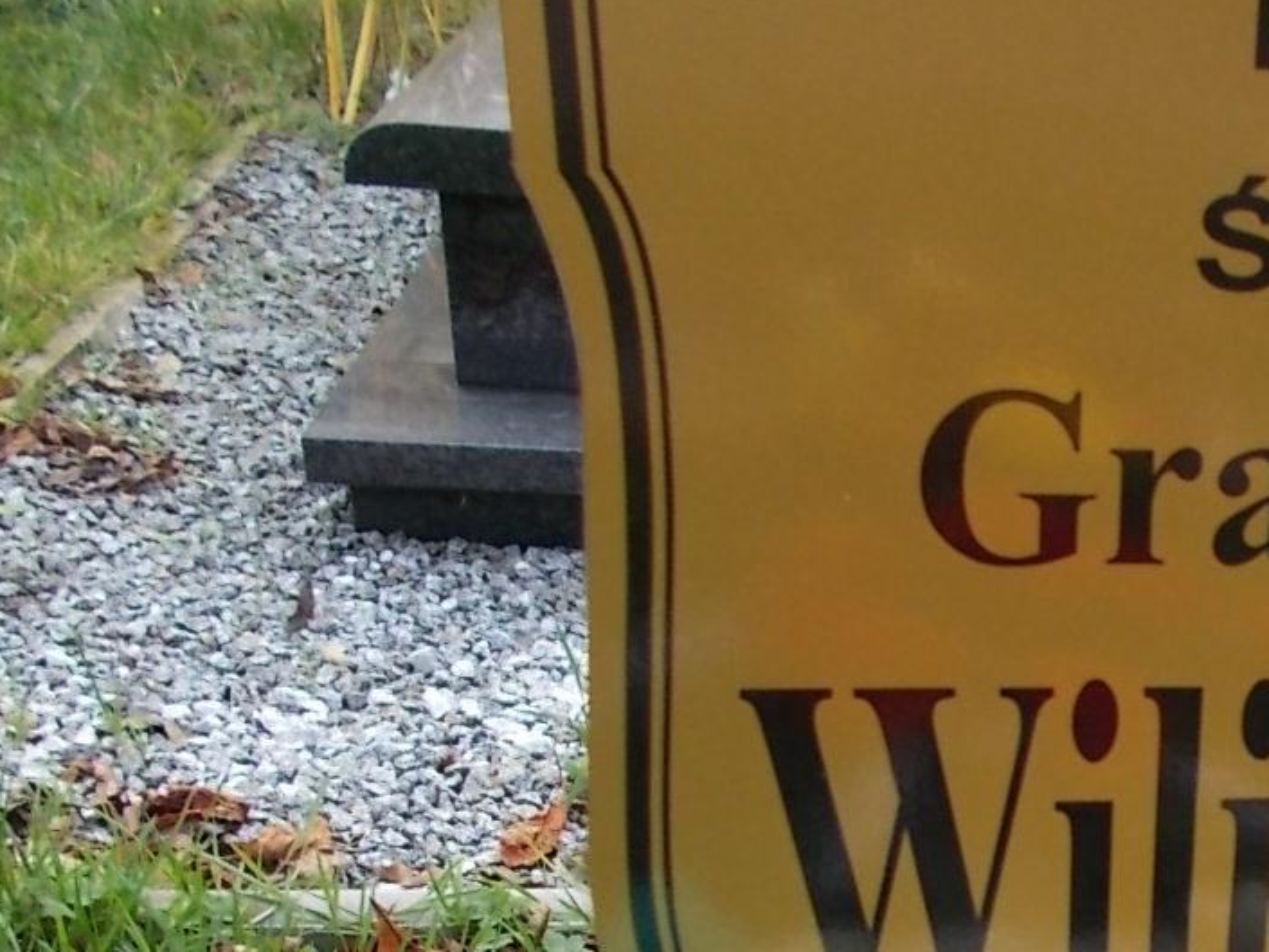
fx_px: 2163
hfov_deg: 30.0
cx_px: 1327
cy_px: 981
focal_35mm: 59
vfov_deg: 23.6
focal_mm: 4.6
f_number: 3.2
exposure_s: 1/160
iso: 80
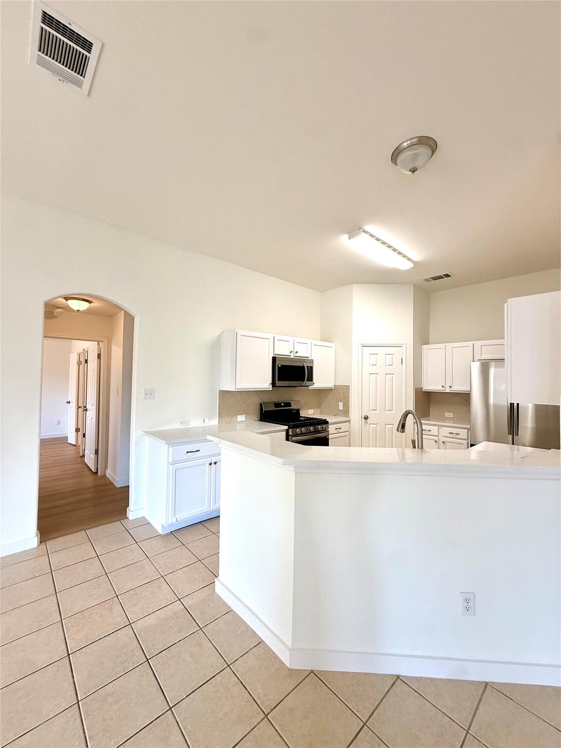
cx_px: 280
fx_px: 303
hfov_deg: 85.7
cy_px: 374
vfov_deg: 102.1
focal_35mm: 14
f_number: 2.2
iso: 160
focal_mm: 2.22
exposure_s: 1/120
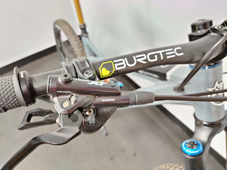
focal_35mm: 27
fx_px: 177
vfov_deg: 51.4
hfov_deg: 65.3
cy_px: 85
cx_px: 114
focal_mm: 4.75
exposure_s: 1/20
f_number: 1.65
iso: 1250
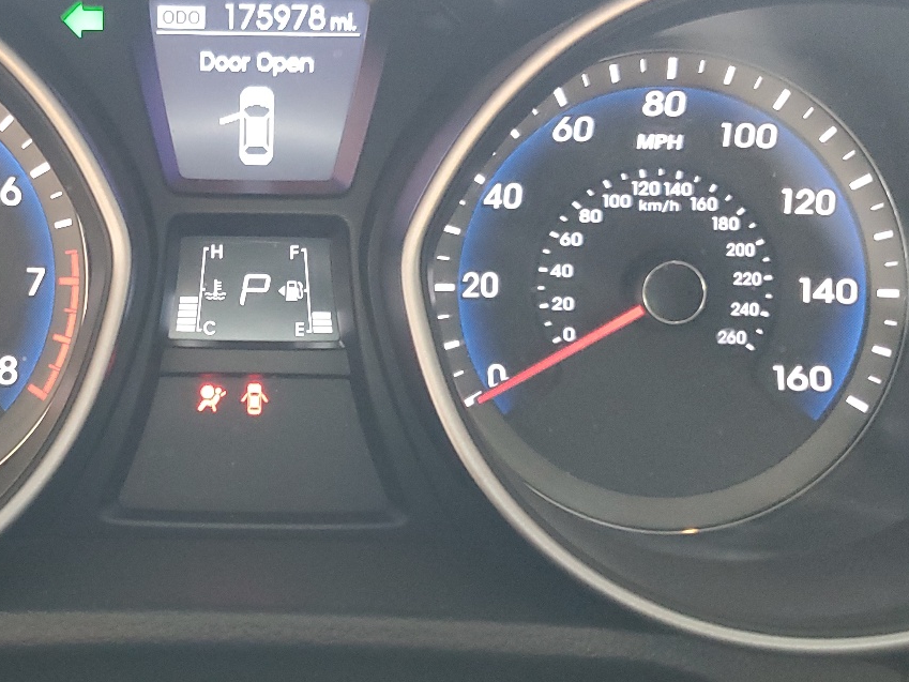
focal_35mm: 49
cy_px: 281
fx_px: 1287
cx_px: 213
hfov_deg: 37.8
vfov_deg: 29.6
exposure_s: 1/30
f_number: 1.5
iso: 325
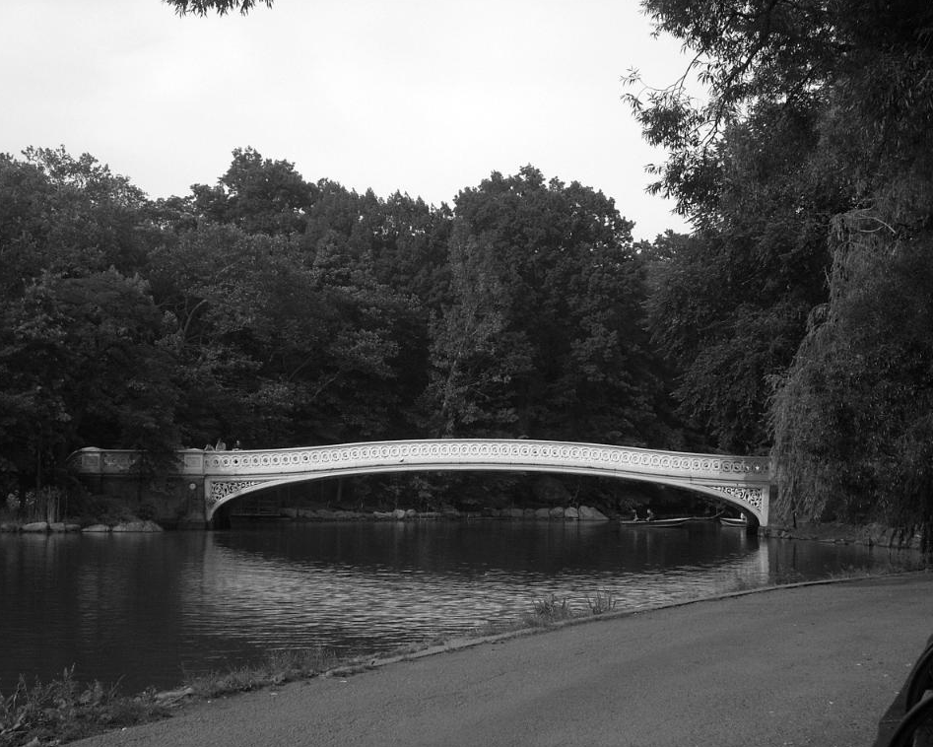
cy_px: 374
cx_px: 468
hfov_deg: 33.0
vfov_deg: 26.7
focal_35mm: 57
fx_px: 1574
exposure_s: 1/185
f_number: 6.9
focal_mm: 9
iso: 64
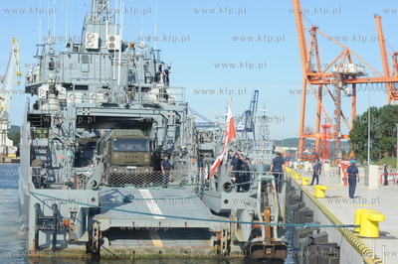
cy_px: 132
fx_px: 950
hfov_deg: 23.7
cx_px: 199
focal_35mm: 86
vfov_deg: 15.9
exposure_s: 1/400
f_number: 8
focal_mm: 86
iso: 200
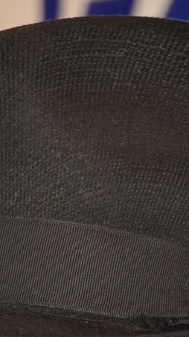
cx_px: -12
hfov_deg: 2.4
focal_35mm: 512
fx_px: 4565
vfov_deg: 4.2
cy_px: 700
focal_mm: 70
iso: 500
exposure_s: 1/80
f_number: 6.3
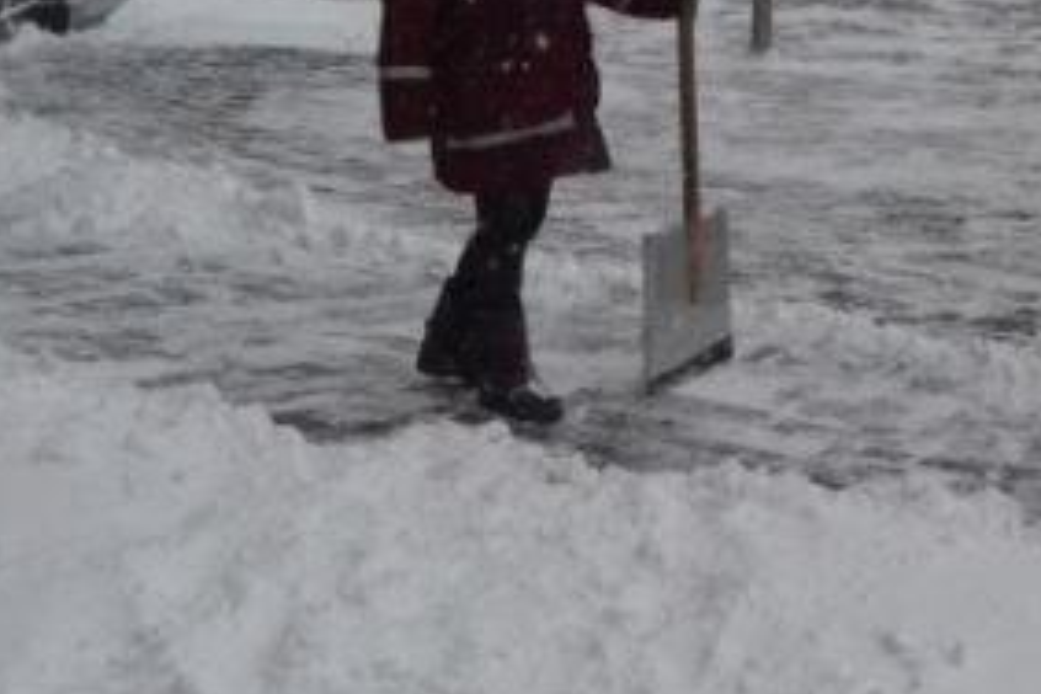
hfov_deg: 20.2
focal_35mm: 98
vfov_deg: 13.9
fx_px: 2834
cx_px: 1015
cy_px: 113
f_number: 9
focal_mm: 18
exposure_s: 1/1000
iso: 3200
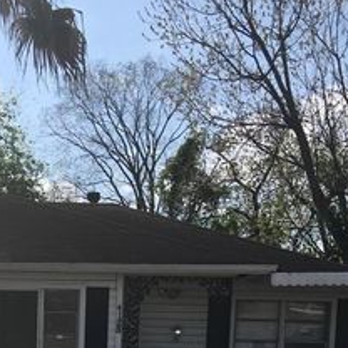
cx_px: -15
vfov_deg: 19.3
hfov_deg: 20.3
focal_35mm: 82
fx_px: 933
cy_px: 473
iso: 25
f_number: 2.2
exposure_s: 1/2747
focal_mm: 4.15
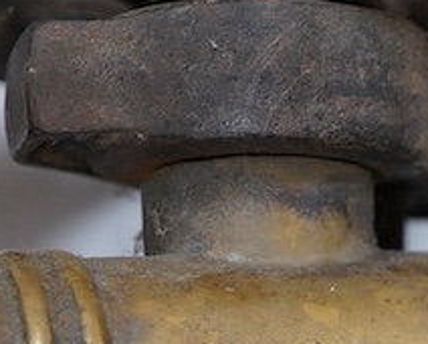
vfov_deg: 8.5
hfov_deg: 10.5
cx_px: 575
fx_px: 2270
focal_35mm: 179
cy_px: 451
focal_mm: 30
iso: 1250
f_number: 3.5
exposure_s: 1/125
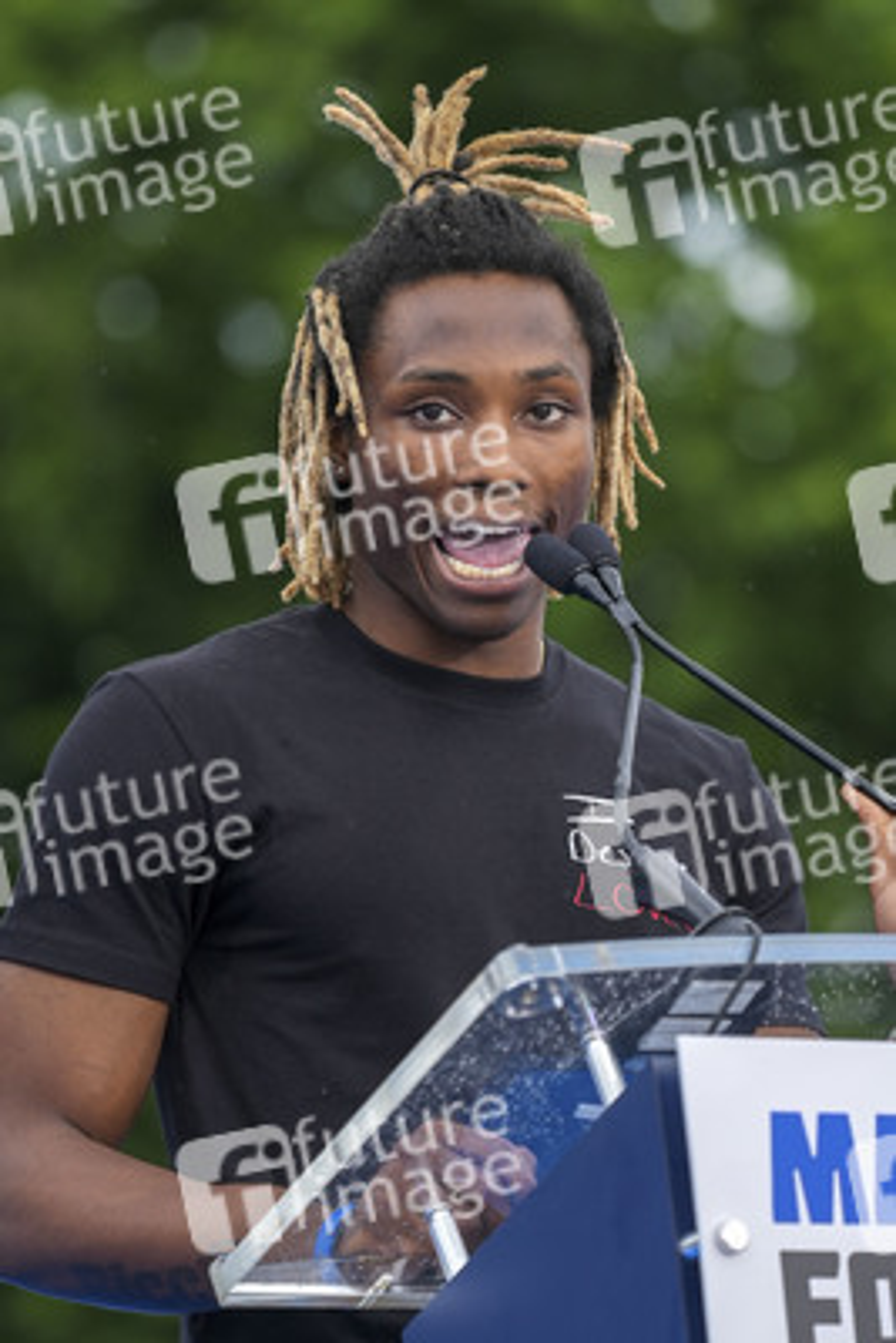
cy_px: 672
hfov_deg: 5.0
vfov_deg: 7.5
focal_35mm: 274
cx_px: 448
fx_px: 10220
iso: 400
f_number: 5.6
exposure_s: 1/500
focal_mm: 274
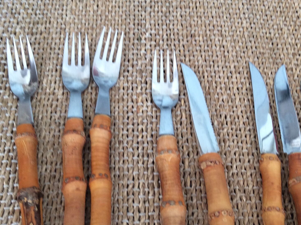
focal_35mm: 57
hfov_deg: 33.8
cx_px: 164
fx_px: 495
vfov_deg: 25.6
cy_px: 134
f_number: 2.4
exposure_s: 1/33
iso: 40
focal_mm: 3.3
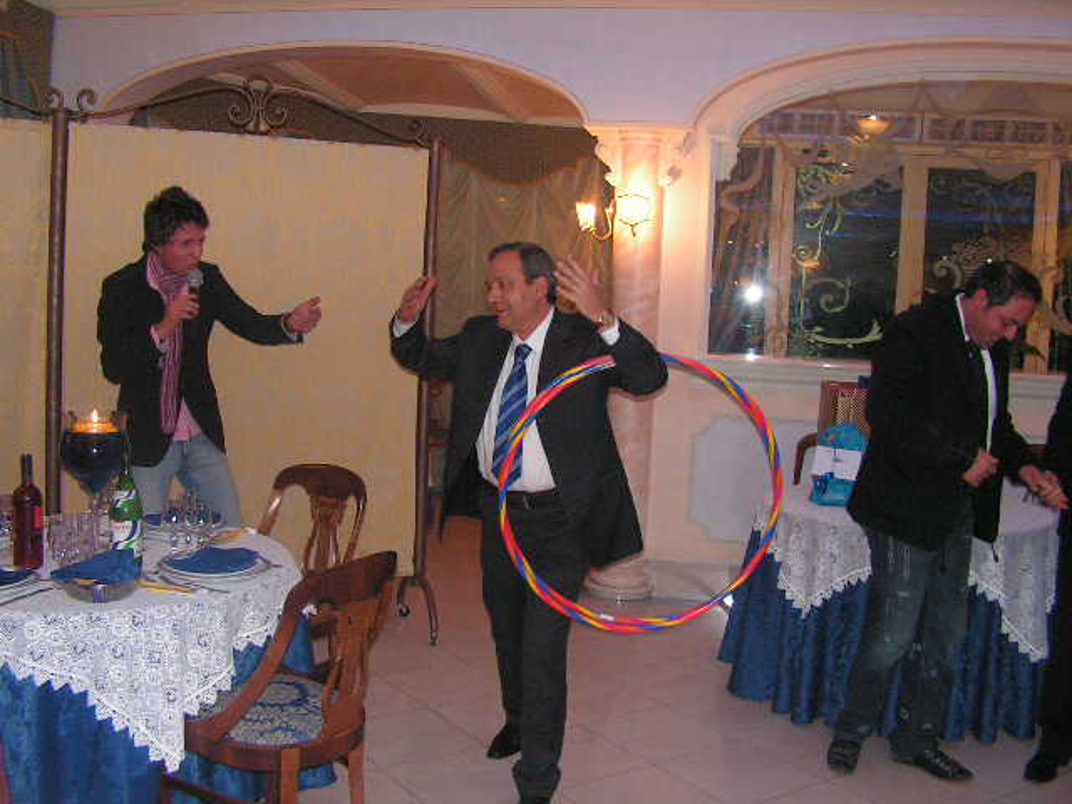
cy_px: 402
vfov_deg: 39.7
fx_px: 1115
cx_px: 536
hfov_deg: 51.4
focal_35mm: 36
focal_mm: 6
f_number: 3.2
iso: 200
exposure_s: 1/40
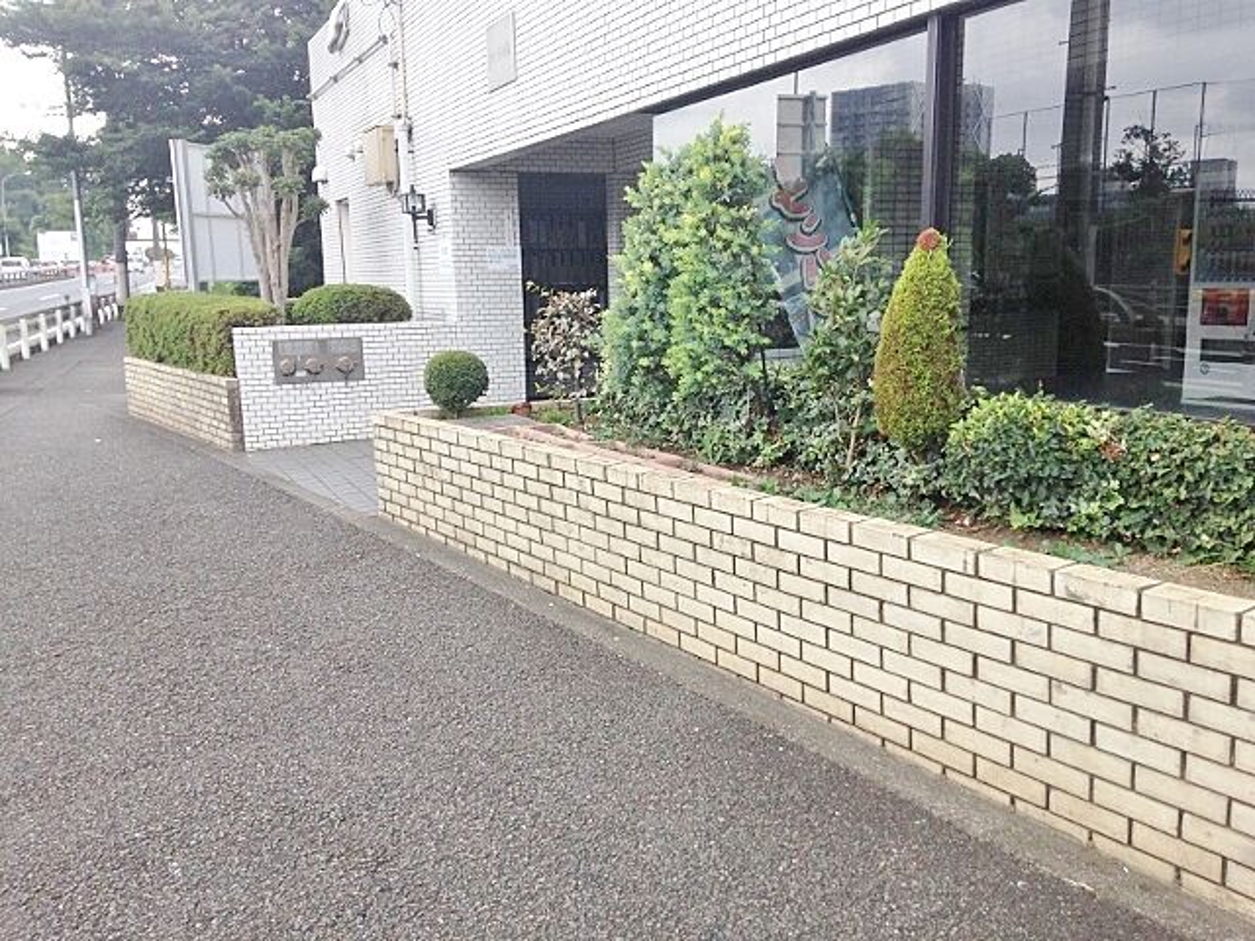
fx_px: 1196
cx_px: 628
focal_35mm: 33
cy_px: 470
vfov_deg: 42.9
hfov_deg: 55.4
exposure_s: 1/366
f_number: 2.4
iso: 50
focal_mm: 4.12
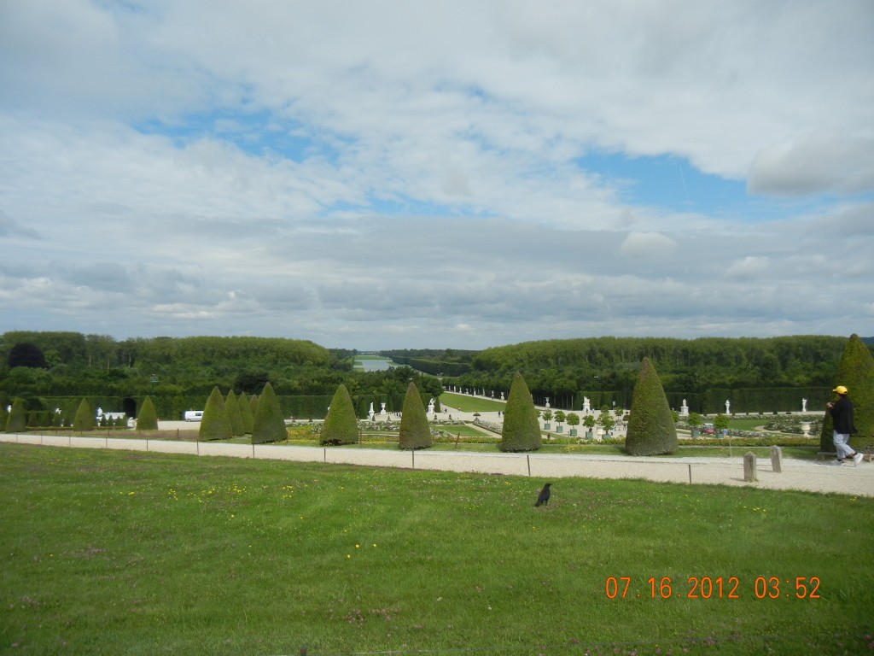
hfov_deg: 60.0
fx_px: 757
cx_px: 437
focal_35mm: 30
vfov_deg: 46.8
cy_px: 328
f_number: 7
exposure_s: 1/548
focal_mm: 5.4
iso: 160
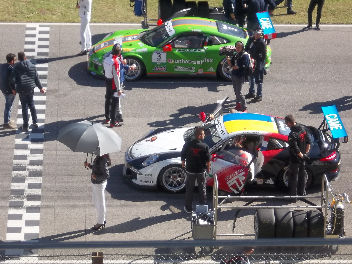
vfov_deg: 9.2
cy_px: 106
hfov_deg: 12.3
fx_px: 1637
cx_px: 204
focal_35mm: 161
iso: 64
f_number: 5.68
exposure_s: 1/200
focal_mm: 22.8
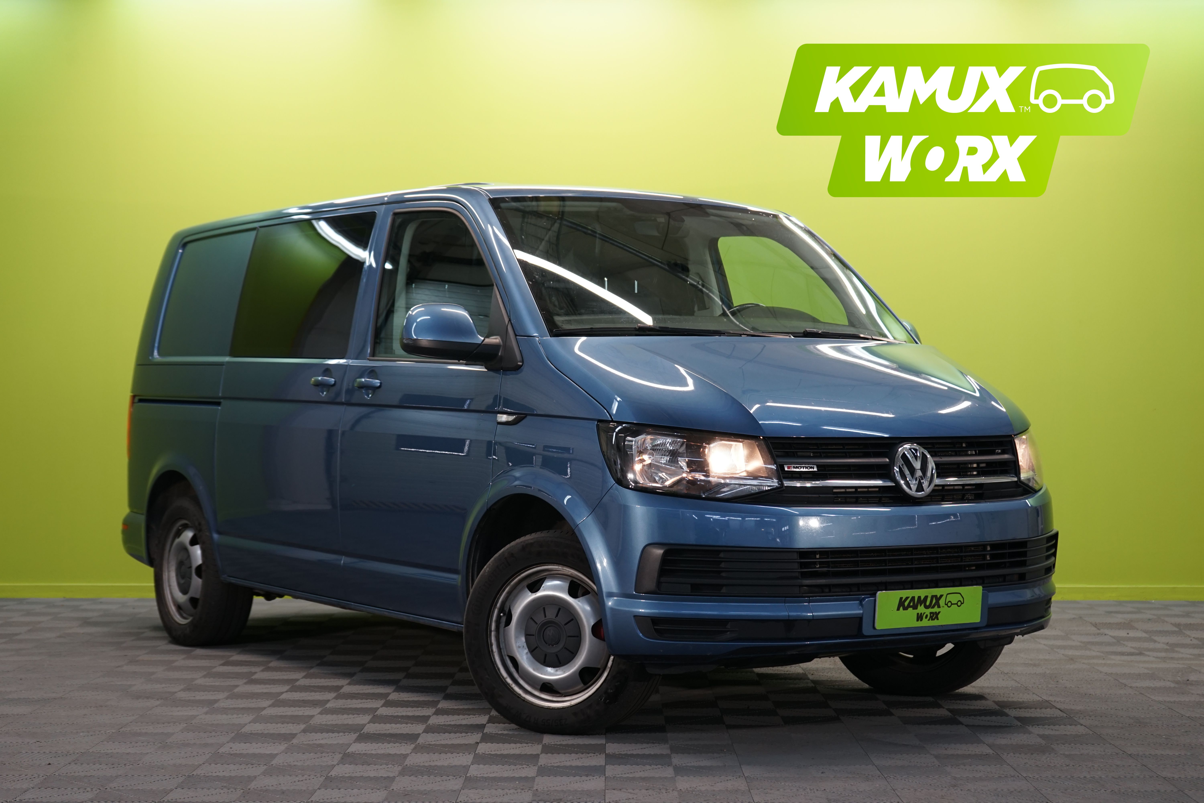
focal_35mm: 60
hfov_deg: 33.4
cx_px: 602
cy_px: 402
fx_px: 2007
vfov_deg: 22.6
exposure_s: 1/40
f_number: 5
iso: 500
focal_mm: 60
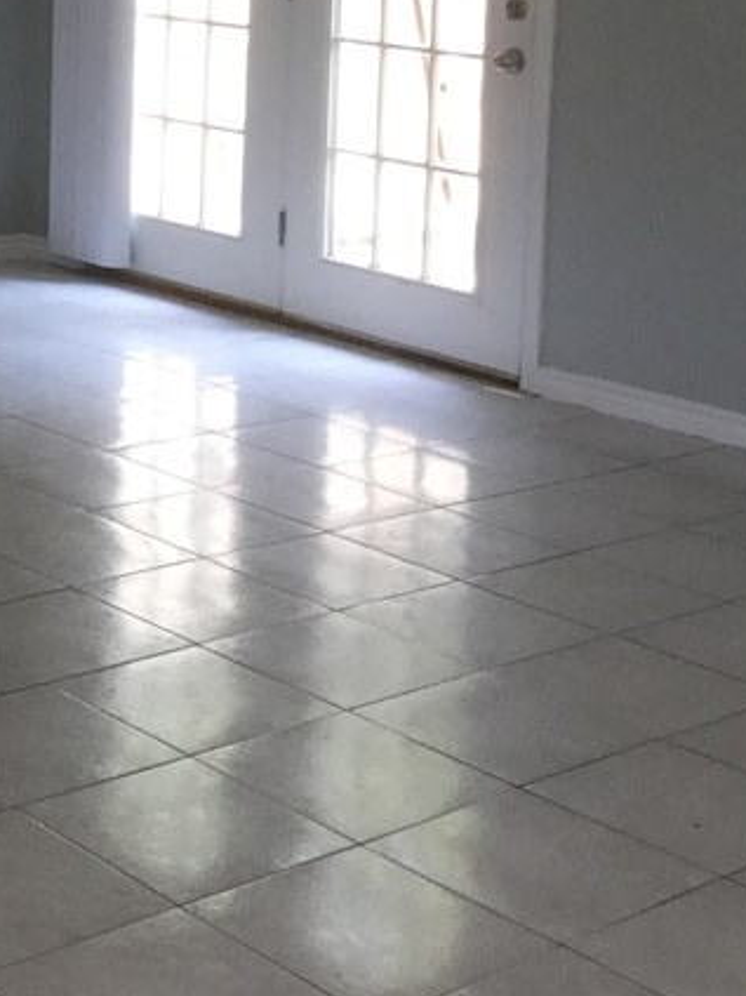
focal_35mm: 75
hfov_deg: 18.7
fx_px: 2156
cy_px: -14
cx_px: -125
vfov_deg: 24.7
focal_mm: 3.3
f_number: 2.4
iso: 25
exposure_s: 1/30
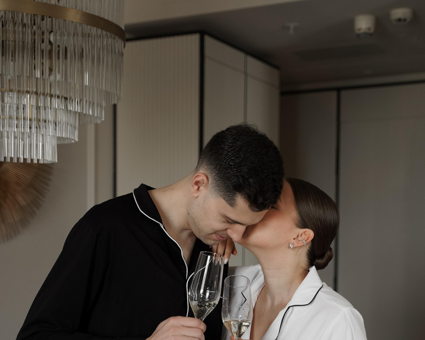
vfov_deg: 23.1
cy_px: 285
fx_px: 818
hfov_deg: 29.1
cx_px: 212
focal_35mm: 65
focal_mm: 46
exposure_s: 1/400
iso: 1000
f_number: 2.8
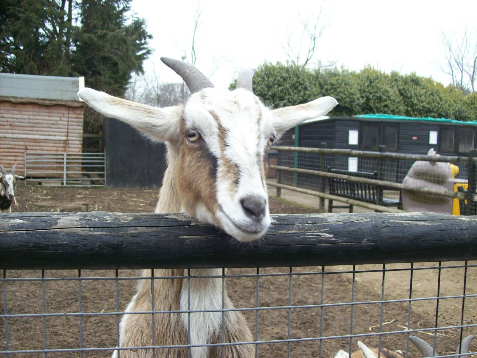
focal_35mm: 36
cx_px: 238
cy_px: 179
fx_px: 496
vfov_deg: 39.7
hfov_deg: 51.4
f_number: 2.7
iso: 80
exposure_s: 1/173
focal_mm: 6
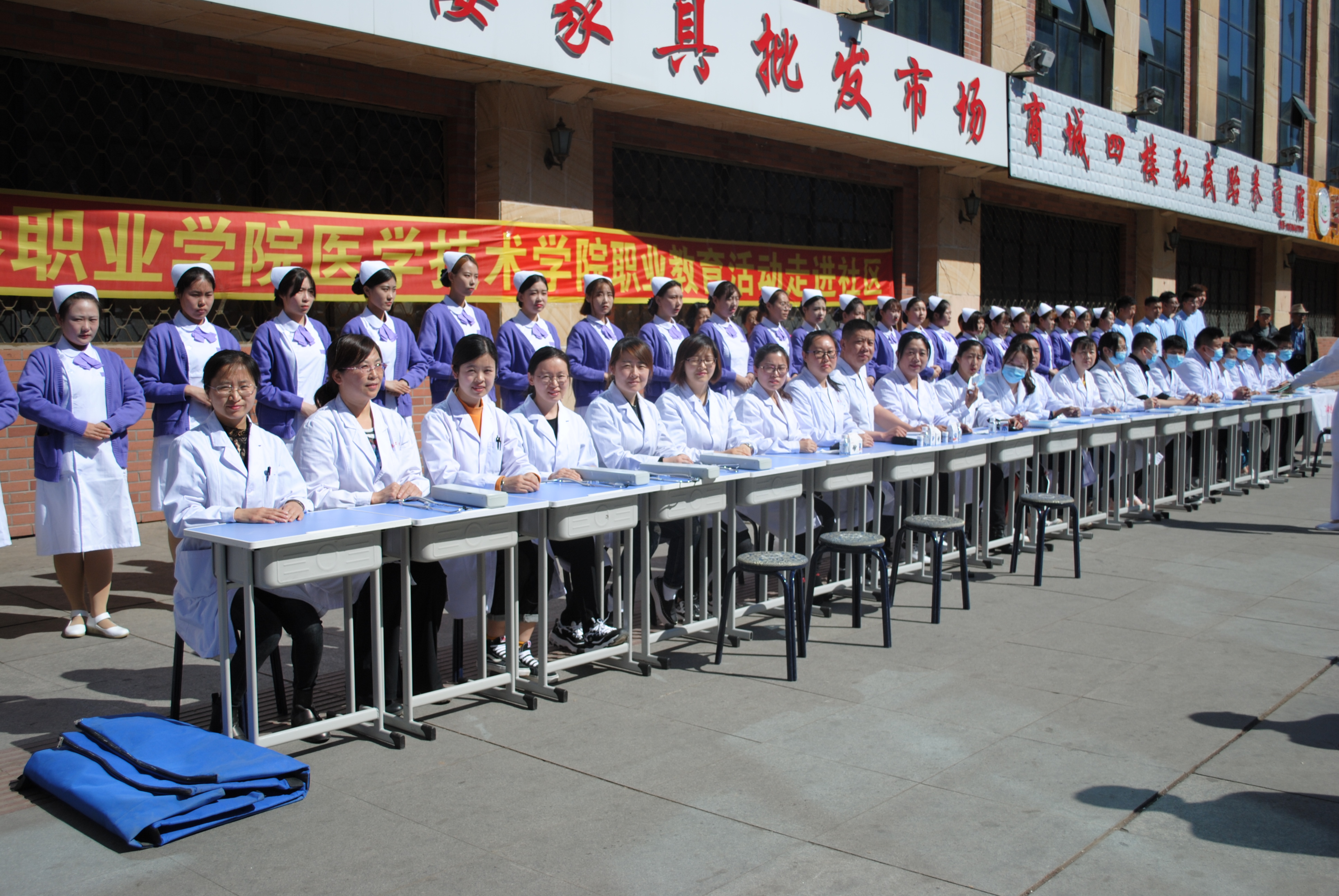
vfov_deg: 37.0
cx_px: 670
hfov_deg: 53.1
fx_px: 1341
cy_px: 448
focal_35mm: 36
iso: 100
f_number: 4
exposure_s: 1/1250
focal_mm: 24
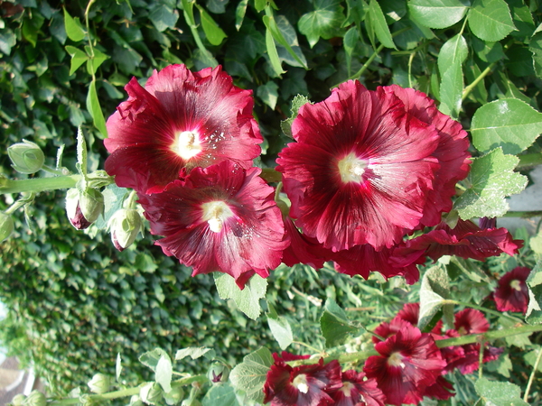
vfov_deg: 37.7
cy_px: 203
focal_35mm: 38
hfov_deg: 49.0
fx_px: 595
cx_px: 271
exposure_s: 1/200
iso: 64
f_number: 3.3
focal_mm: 6.3
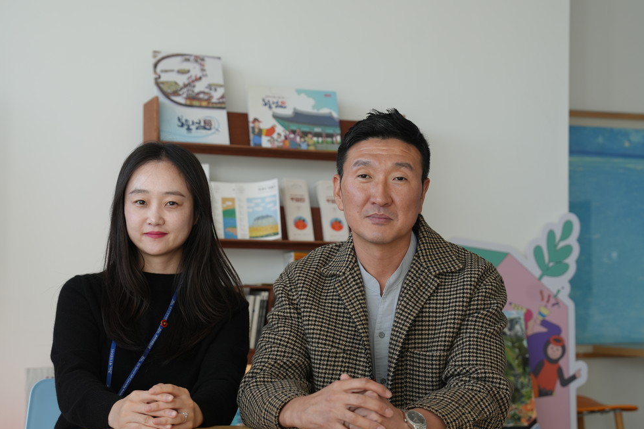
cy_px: 259
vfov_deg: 21.2
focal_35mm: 64
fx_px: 1145
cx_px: 313
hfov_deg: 31.4
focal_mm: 49
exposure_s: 1/160
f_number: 4
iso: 250
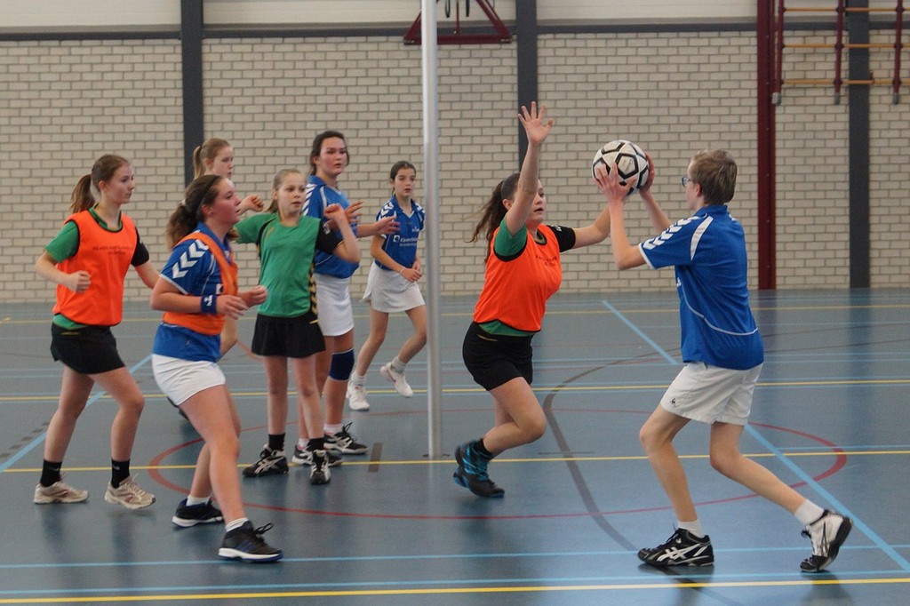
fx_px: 1137
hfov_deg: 43.6
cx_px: 455
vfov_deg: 29.8
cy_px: 303
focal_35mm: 45
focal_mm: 30
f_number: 2.8
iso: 800
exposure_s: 1/250
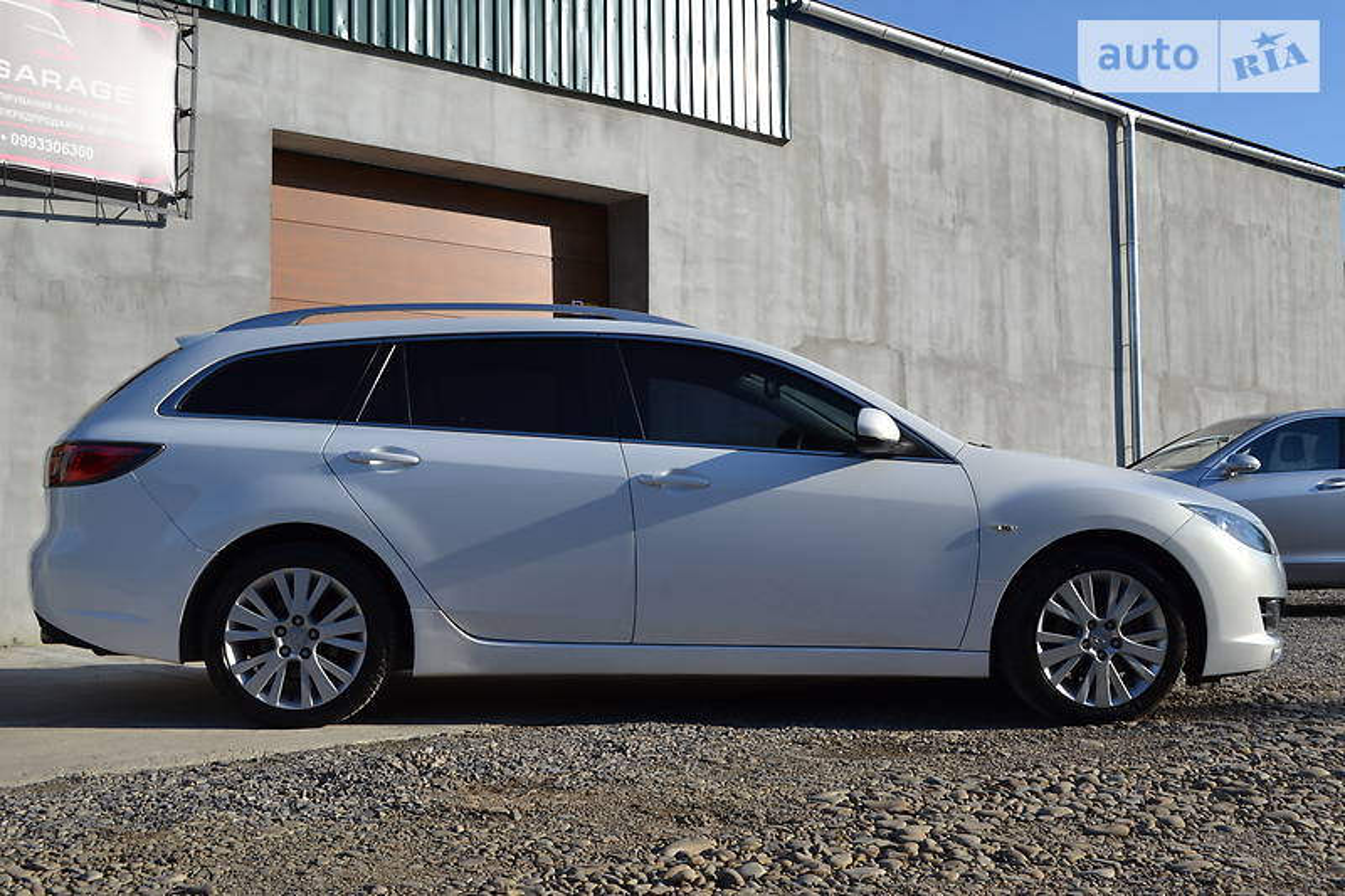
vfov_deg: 34.2
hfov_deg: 49.6
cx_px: 672
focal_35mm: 39
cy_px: 448
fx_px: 1457
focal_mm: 26
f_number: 7.1
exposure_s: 1/200
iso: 100
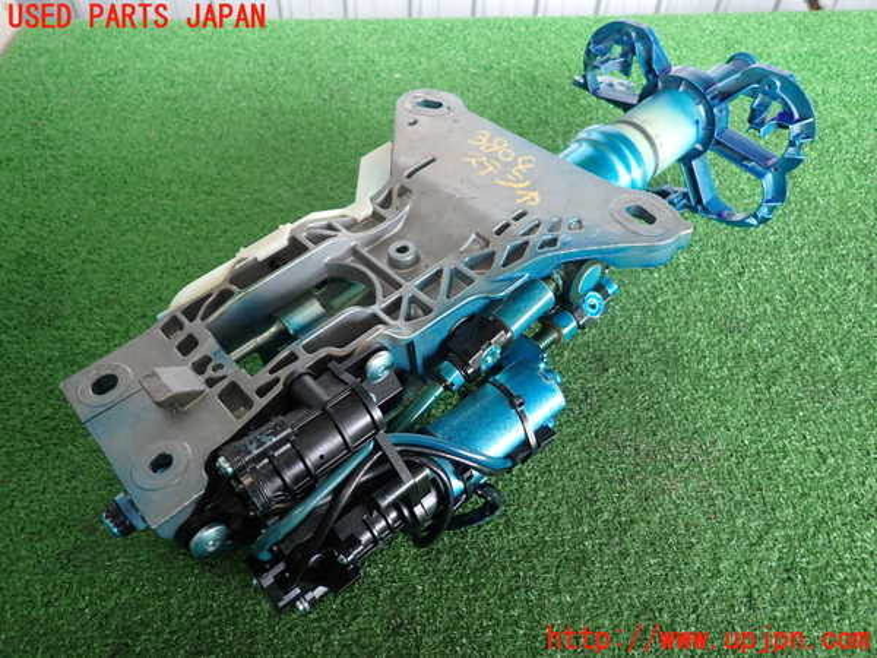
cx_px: 438
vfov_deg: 54.9
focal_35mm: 25
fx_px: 633
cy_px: 329
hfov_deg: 69.4
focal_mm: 4.5
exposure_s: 1/60
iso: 160
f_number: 2
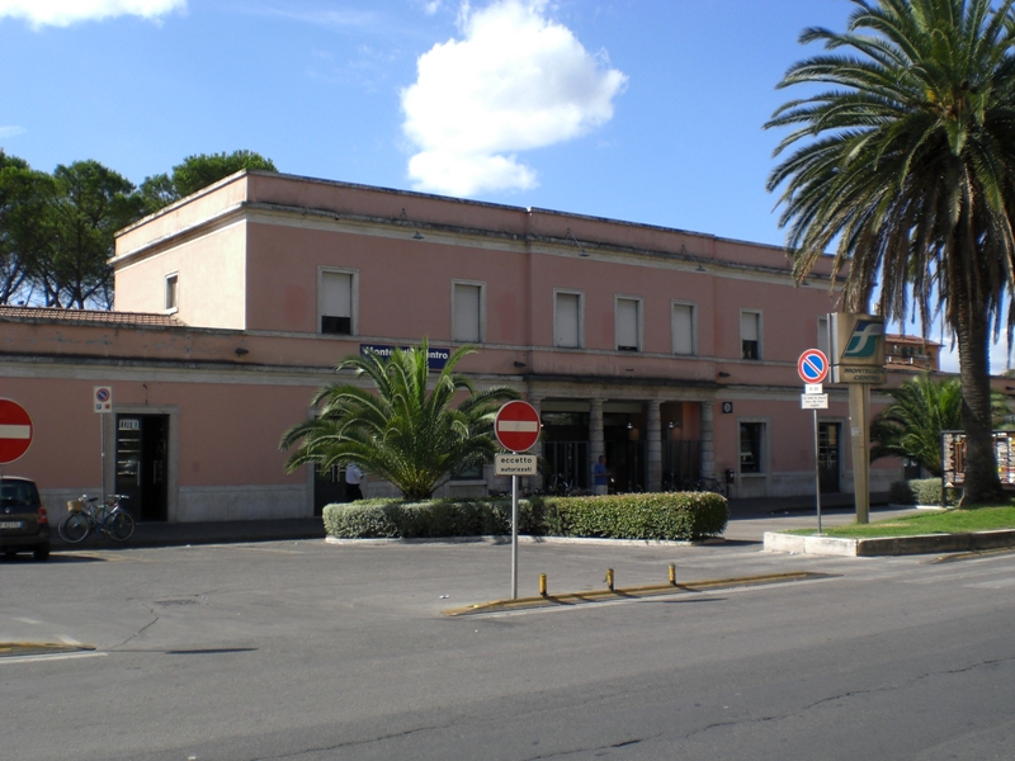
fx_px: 1114
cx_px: 508
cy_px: 380
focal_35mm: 38
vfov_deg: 37.7
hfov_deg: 49.0
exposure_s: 1/320
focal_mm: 6.3
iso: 50
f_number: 4.4
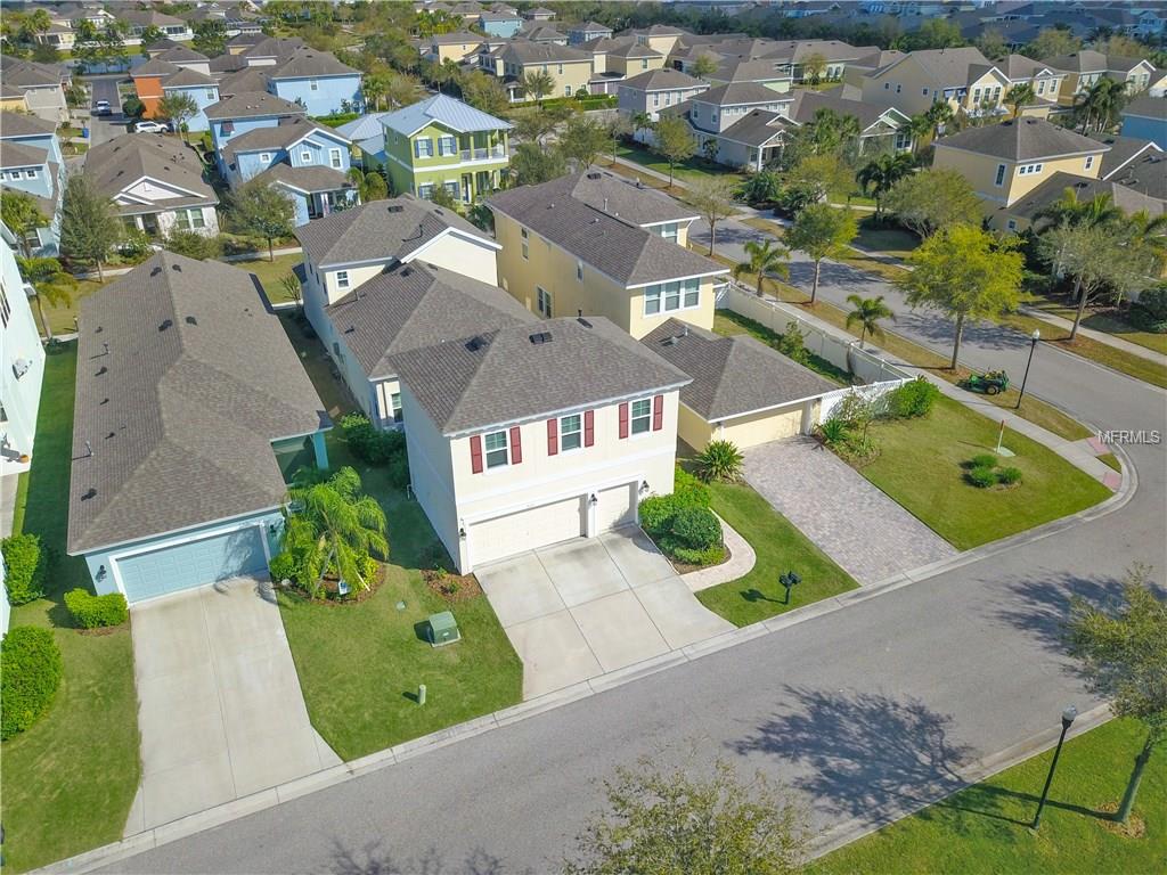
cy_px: 438
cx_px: 584
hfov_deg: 67.3
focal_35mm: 26
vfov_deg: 53.1
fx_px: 877
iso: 100
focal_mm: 4.73
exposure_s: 1/1800
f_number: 2.2
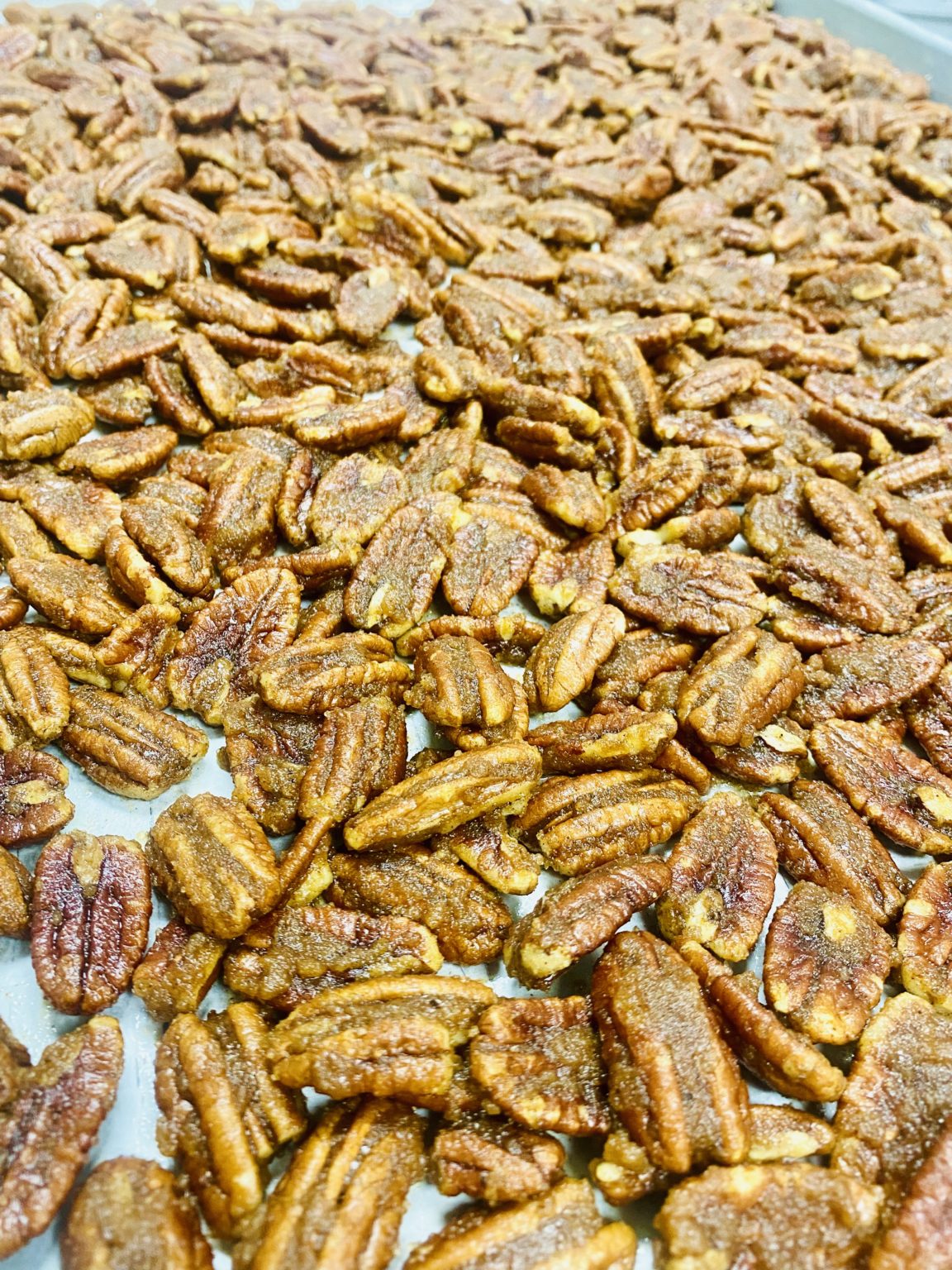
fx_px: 953
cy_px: 635
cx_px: 476
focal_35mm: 26
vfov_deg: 67.3
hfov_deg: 53.1
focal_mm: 4.25
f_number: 1.8
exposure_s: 1/60
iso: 200
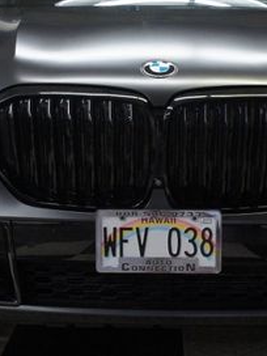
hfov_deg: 18.9
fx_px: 804
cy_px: 141
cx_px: 143
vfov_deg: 24.9
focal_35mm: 78
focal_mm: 23
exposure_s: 1/40
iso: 1250
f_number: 6.3
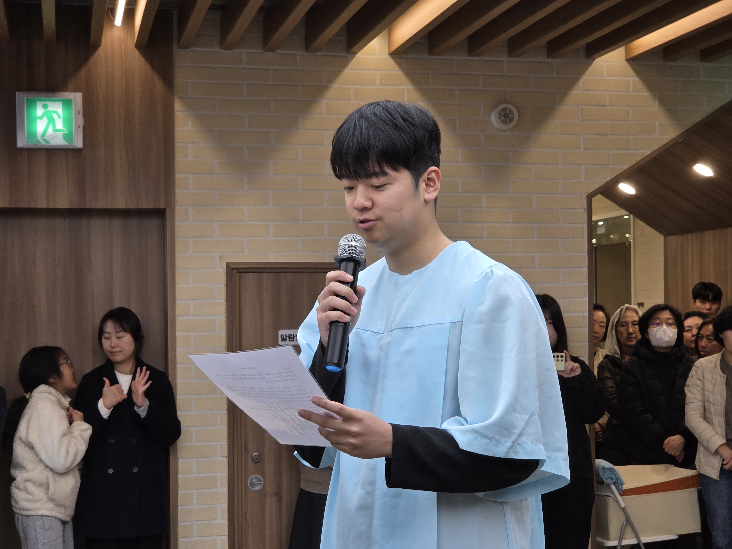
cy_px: 274
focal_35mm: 69
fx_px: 1459
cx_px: 366
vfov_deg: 21.3
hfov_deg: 28.2
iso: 64
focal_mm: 7
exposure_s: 1/120
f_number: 2.4
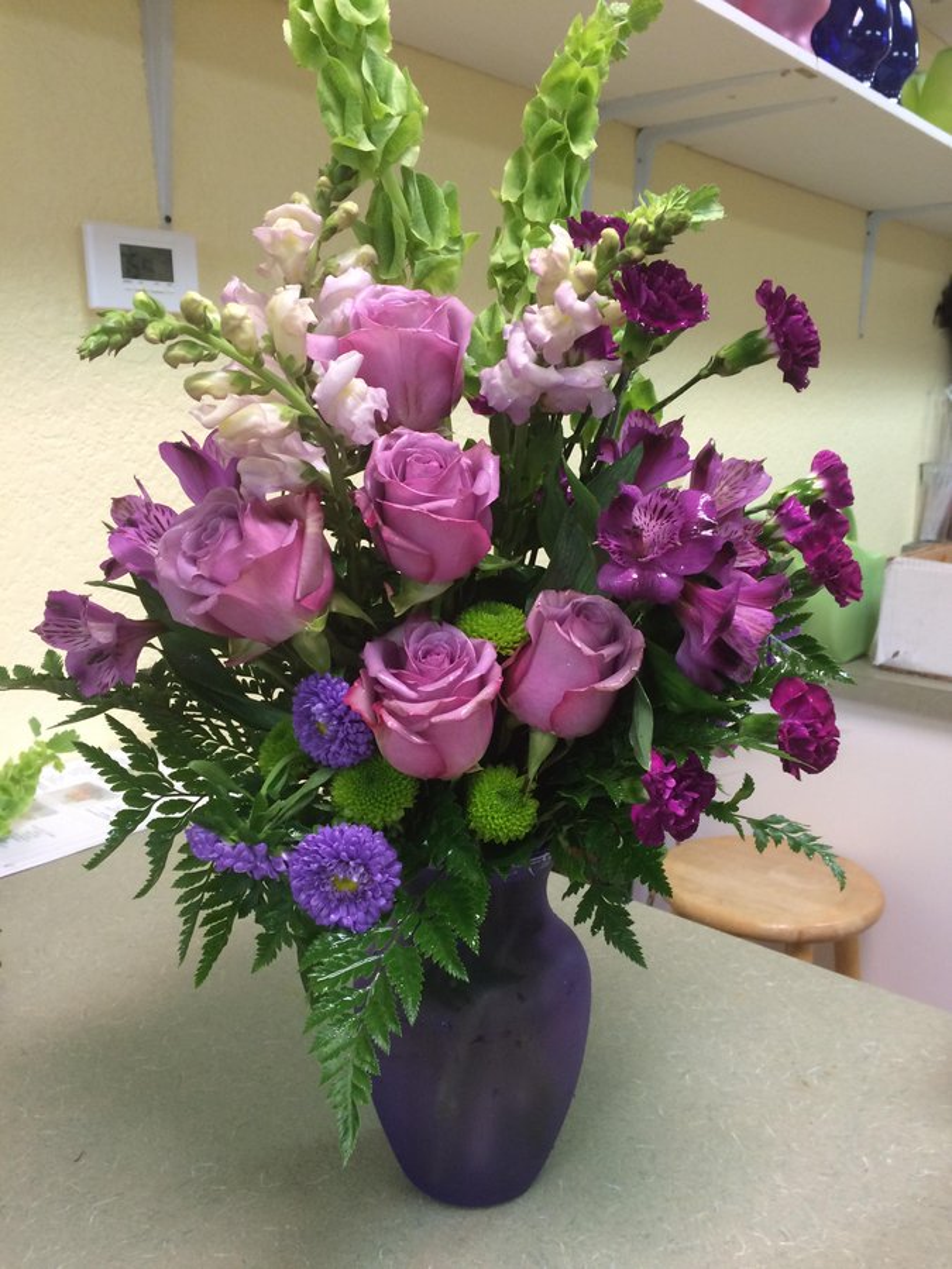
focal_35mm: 29
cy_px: 634
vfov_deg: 61.7
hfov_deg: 48.2
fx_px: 1063
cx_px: 476
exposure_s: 1/30
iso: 80
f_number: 2.2
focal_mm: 4.15
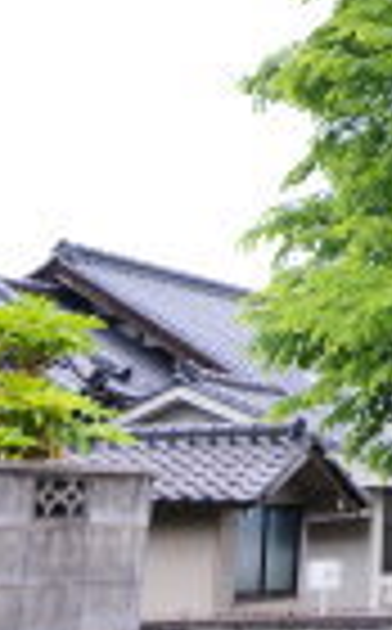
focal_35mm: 100
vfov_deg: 19.6
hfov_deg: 12.2
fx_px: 1716
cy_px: -133
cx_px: 651
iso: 320
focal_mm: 30
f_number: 5.6
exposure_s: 1/60
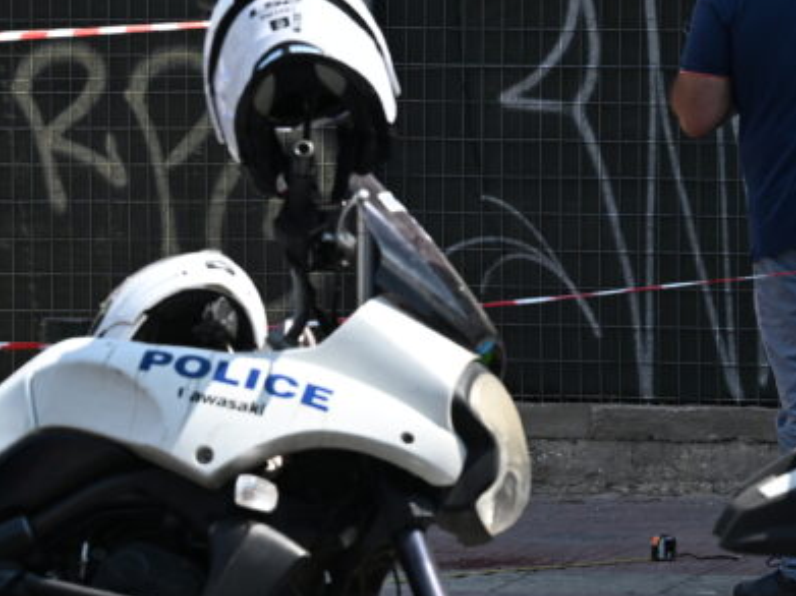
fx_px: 7816
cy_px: 456
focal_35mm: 340
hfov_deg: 5.8
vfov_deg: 4.4
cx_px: 582
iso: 250
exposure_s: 1/500
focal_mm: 120
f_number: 8
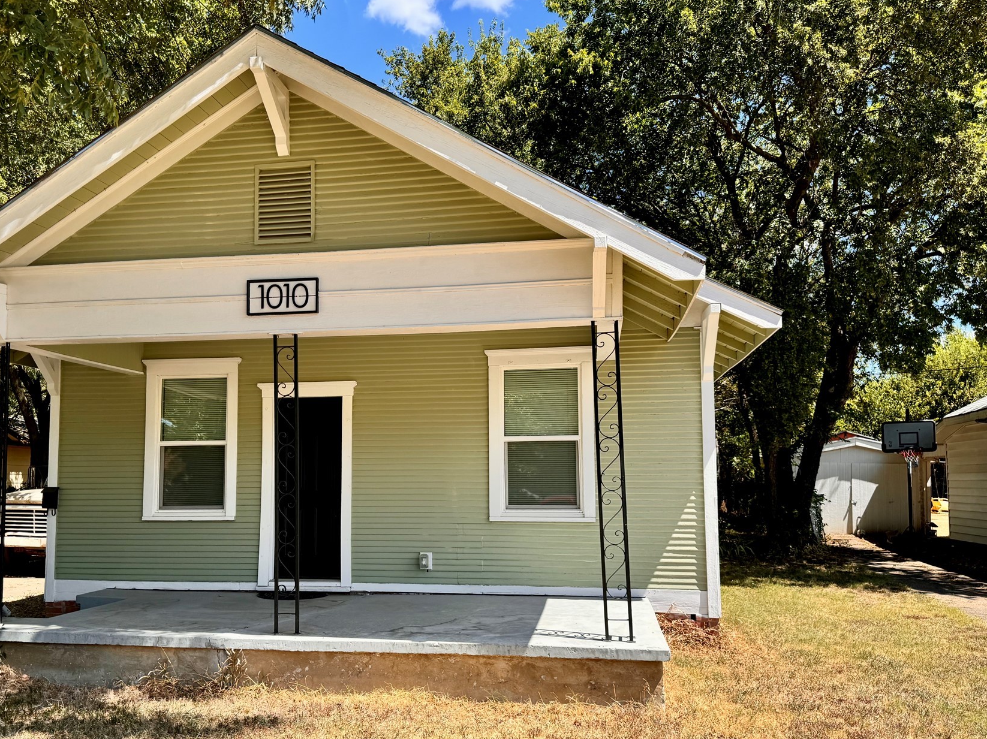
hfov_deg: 63.3
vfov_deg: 49.6
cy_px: 413
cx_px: 433
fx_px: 798
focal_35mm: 28
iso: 80
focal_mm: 6.76
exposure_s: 1/2105
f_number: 1.78
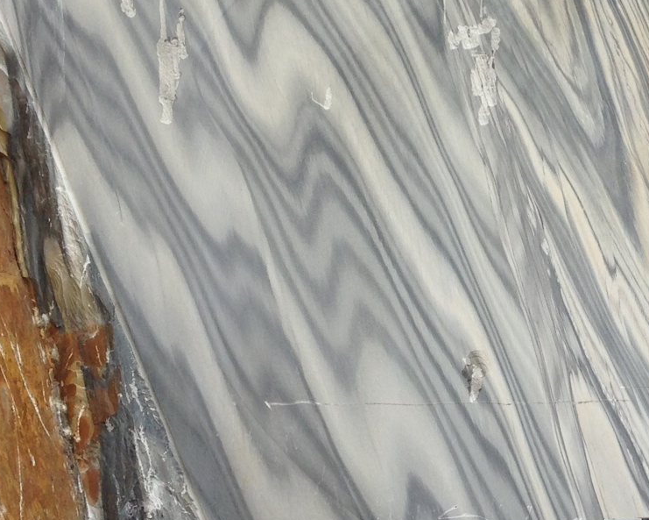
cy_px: 348
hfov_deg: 21.1
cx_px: 563
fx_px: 1710
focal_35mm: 89
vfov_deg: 17.2
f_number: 2.4
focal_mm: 4.13
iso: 50
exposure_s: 1/120
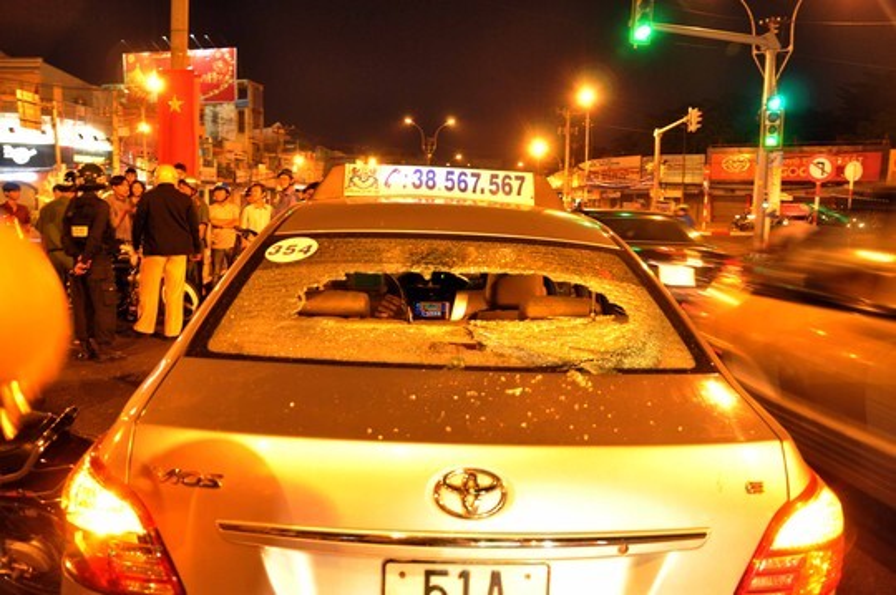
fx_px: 671
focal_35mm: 27
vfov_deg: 47.8
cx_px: 448
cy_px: 298
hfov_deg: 67.4
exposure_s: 1/6
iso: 1000
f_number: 3.5
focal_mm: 18
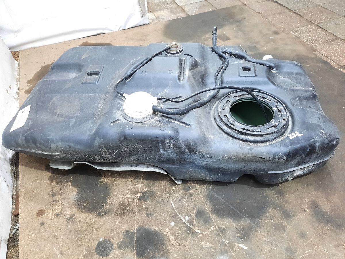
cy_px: 130
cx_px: 172
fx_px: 249
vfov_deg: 54.9
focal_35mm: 25
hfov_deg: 69.4
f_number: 2
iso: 320
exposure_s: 1/25
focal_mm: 4.6
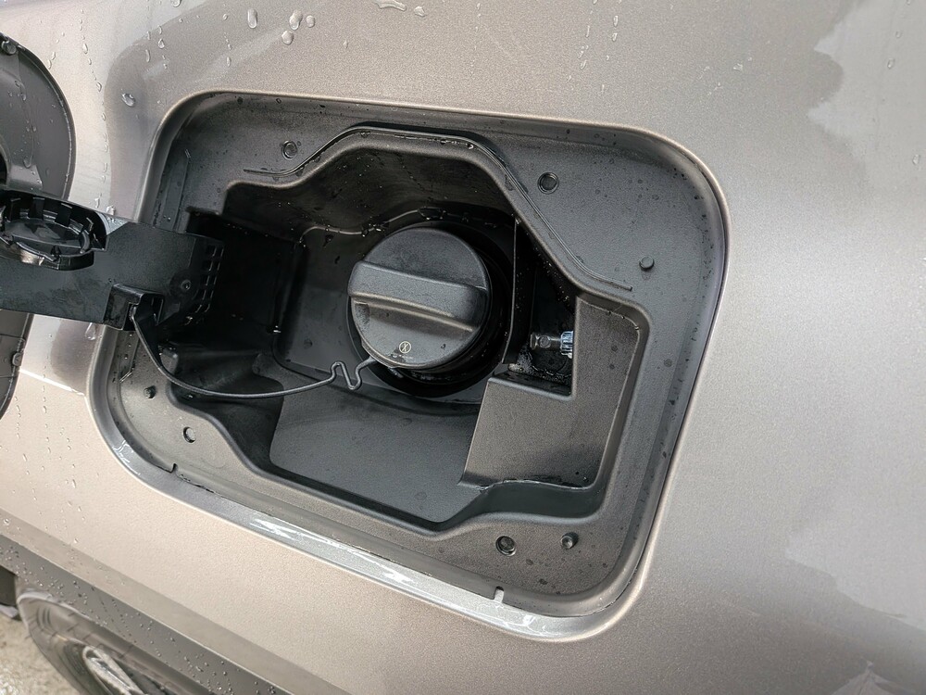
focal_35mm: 24
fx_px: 642
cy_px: 348
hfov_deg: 71.6
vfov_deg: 56.8
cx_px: 463
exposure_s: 1/120
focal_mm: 4.53
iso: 224
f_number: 1.7
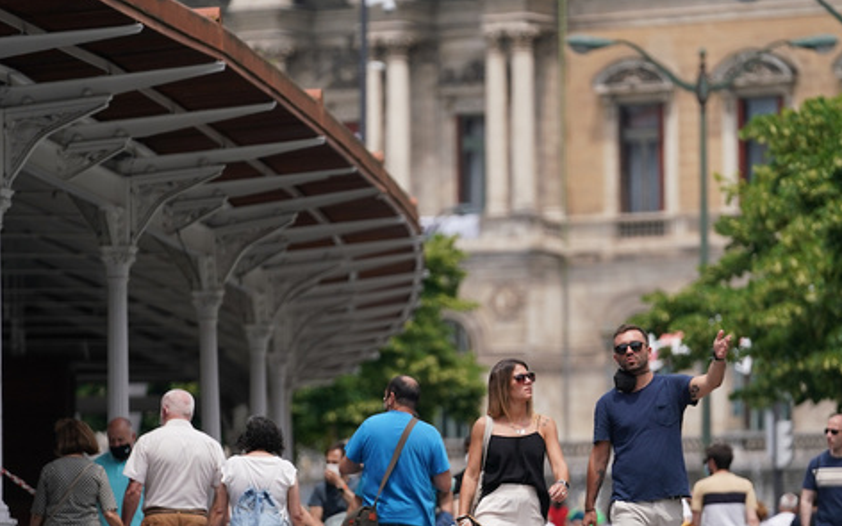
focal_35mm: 309
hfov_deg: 6.8
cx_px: 512
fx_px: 7091
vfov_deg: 4.2
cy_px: 410
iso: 400
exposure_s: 1/6400
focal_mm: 197
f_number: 2.8
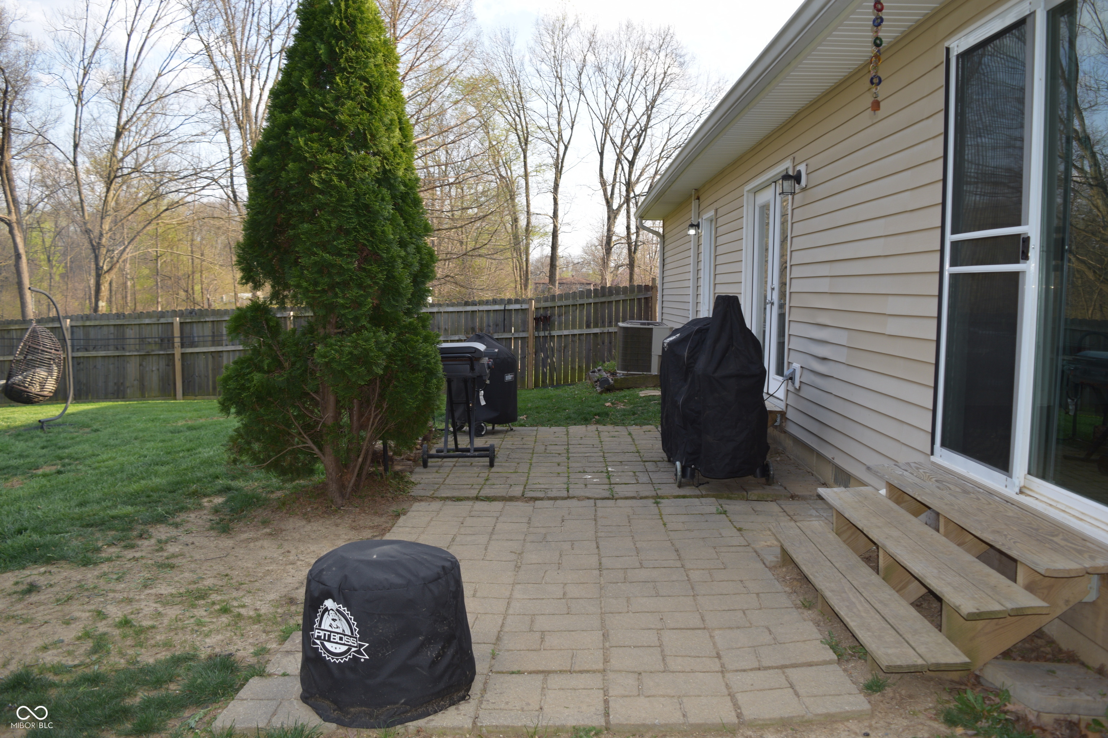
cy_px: 369
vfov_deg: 47.9
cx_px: 554
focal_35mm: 27
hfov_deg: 67.4
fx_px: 831
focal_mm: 18
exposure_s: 1/200
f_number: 5
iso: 100
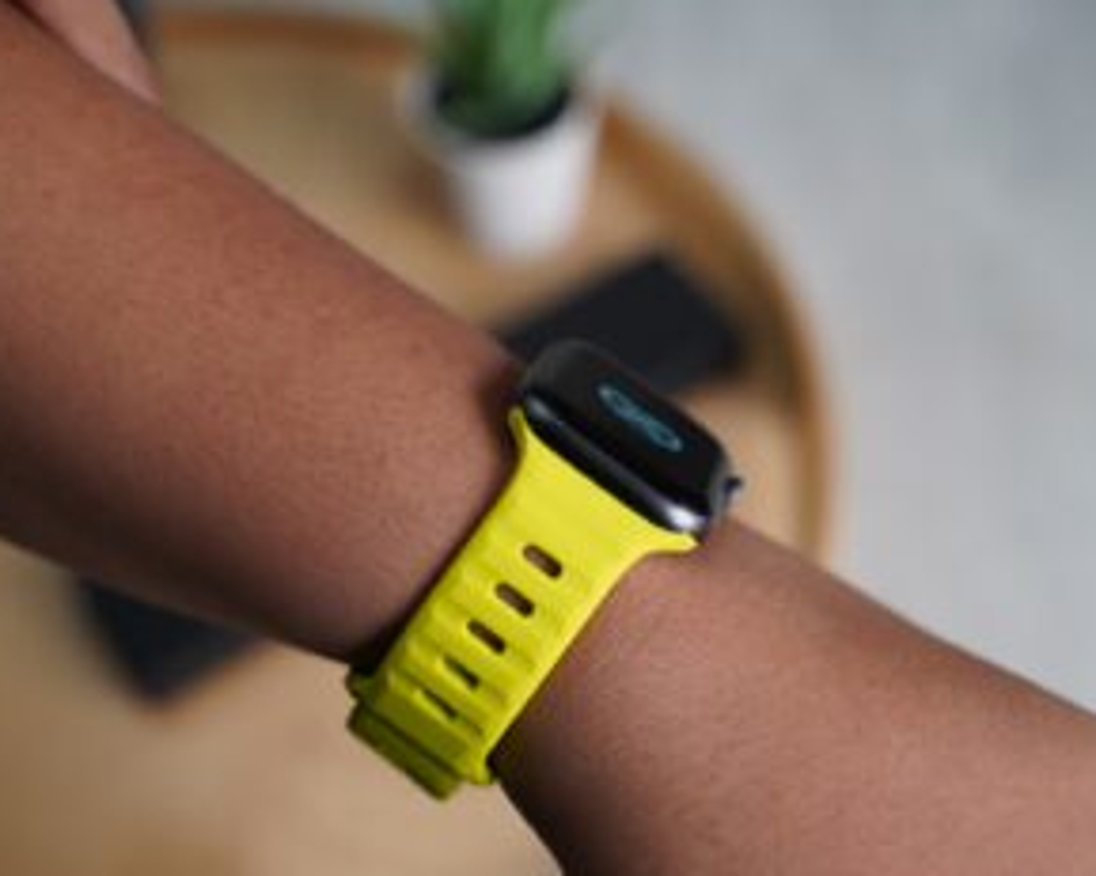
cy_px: 502
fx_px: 1978
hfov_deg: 31.0
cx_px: 557
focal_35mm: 61
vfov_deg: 24.9
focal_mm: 47
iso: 400
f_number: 4
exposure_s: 1/60
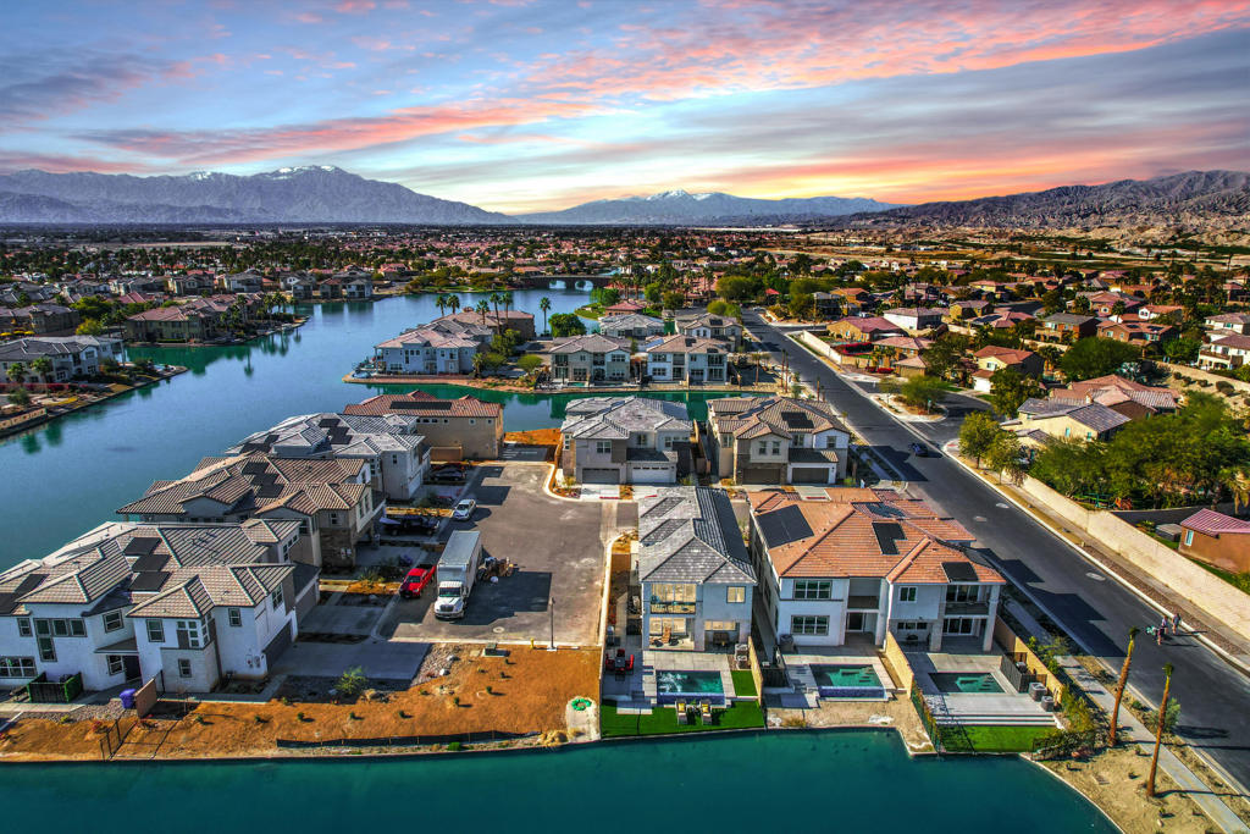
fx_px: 764
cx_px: 625
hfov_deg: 78.6
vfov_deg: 57.2
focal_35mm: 22
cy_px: 417
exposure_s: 1/2000
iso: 110
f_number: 2.8
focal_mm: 8.38
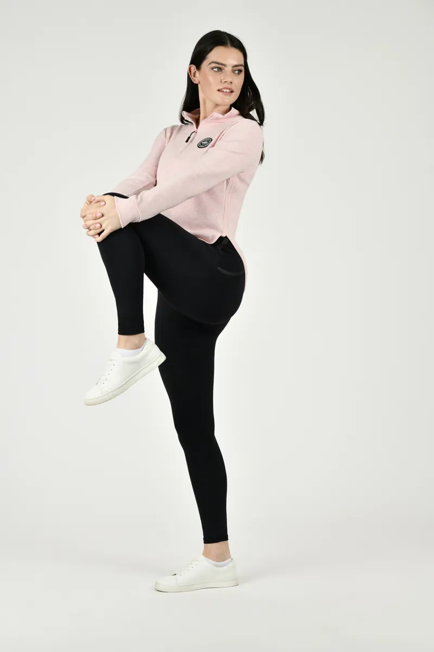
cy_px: 326
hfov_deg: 19.5
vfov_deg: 28.8
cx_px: 217
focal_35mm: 70
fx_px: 1266
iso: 200
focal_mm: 70
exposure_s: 1/160
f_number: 6.3
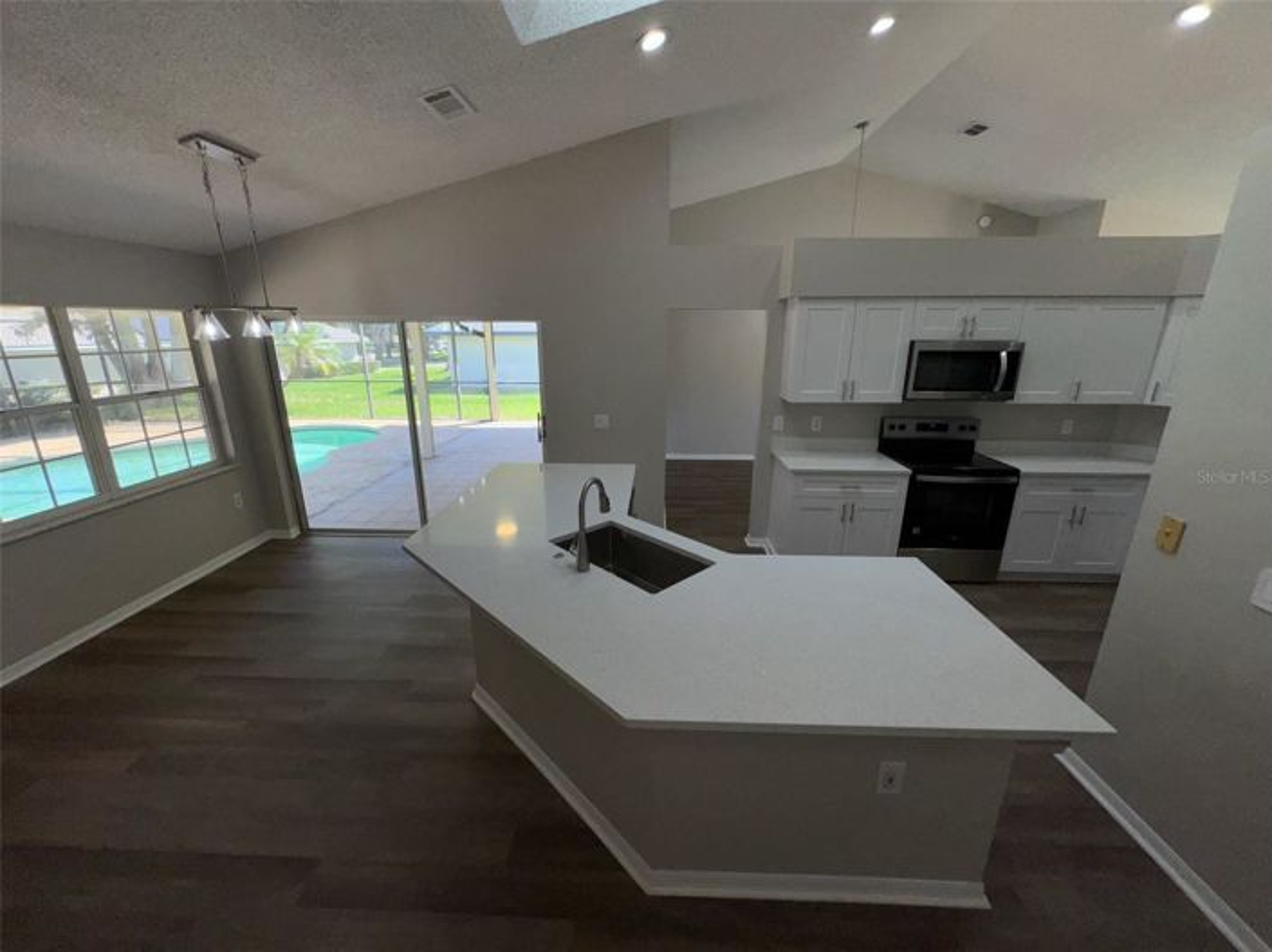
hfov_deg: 102.1
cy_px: 476
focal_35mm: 14
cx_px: 636
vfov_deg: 85.6
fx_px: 514
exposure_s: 1/255
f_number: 2.2
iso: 32
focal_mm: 2.22
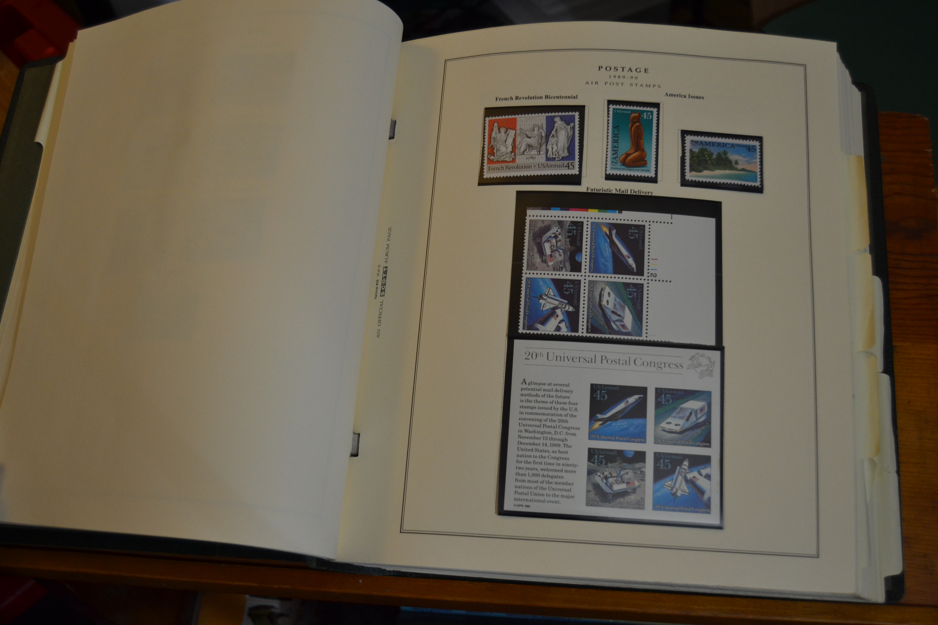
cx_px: 469
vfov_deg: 34.2
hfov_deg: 49.6
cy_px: 312
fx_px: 1016
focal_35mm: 39
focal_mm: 26
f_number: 4
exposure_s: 1/60
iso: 800
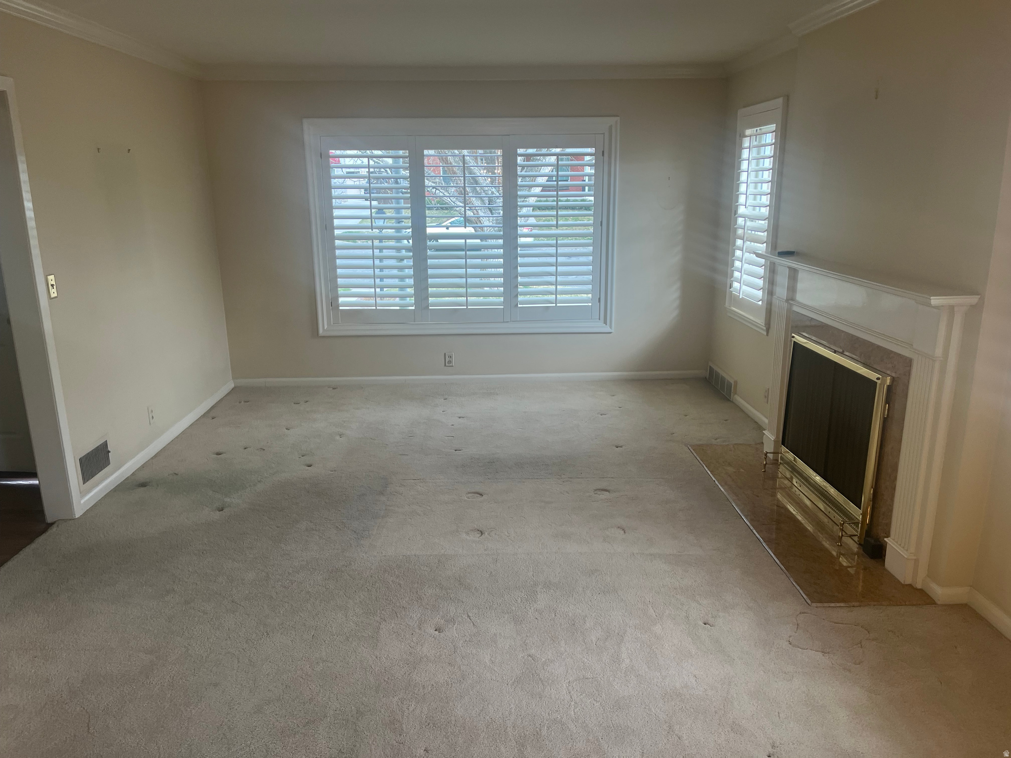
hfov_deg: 67.3
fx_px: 759
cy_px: 379
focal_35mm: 26
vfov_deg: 53.1
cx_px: 506
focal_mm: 5.1
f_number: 1.6
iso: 50
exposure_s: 1/120
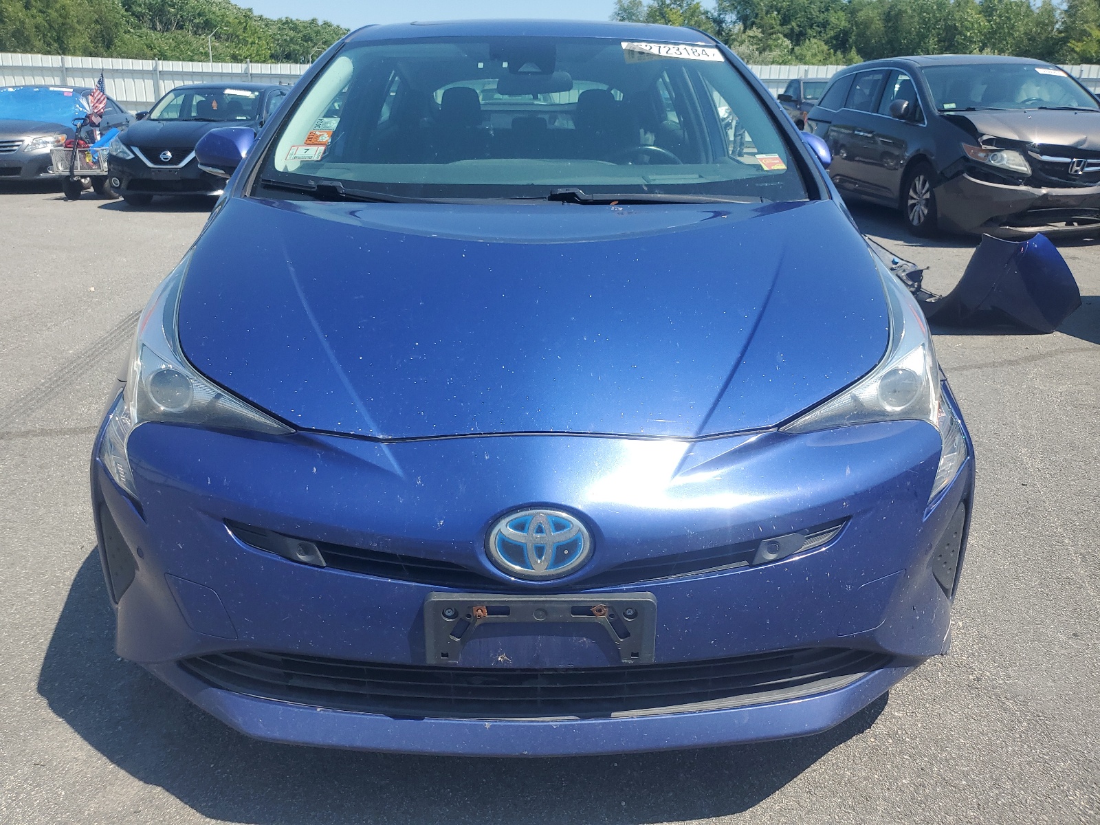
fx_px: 826
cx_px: 550
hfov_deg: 67.3
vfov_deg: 53.1
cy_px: 412
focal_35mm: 26
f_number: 1.5
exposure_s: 1/2000
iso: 50
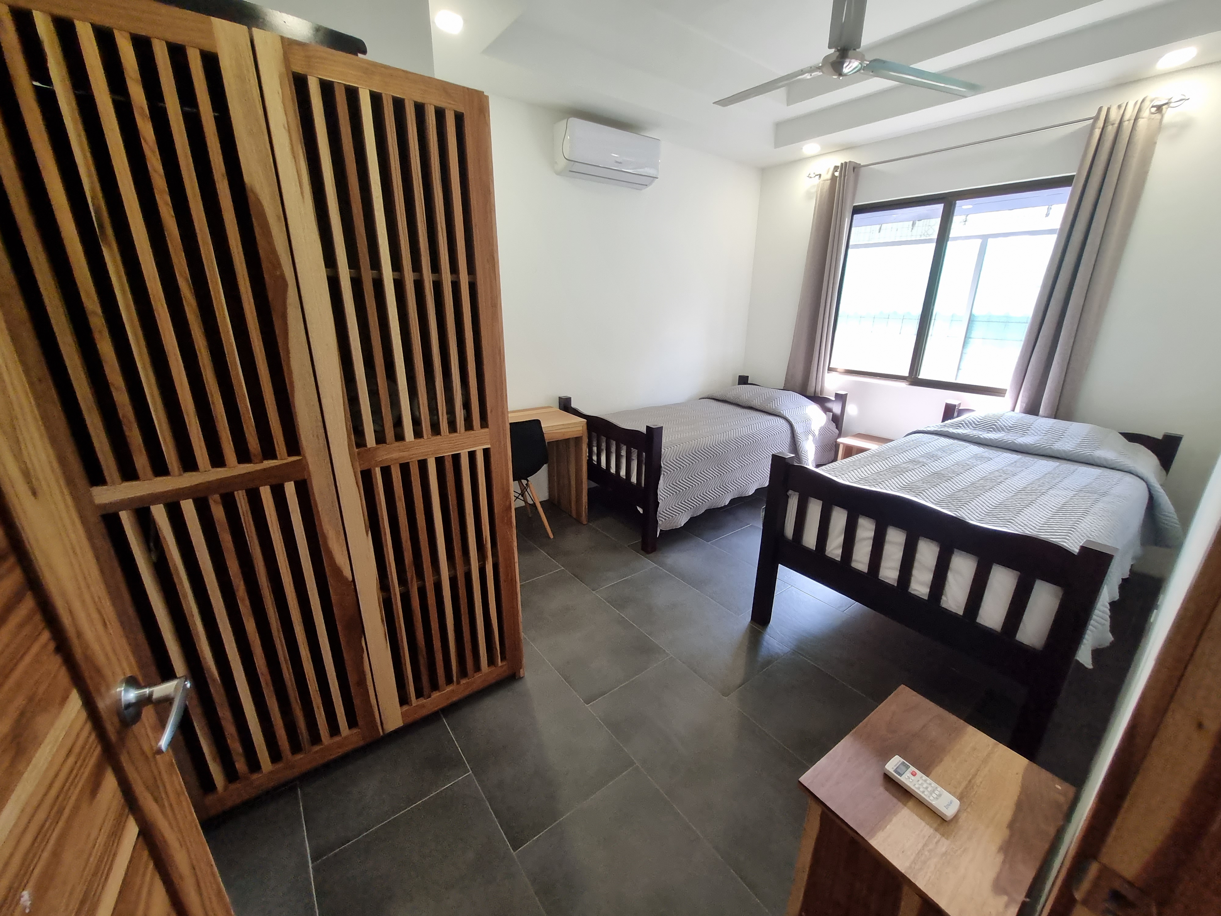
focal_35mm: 13
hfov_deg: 106.2
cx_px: 610
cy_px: 458
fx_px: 459
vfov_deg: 89.9
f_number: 2.2
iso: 250
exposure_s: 1/60
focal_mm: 1.74
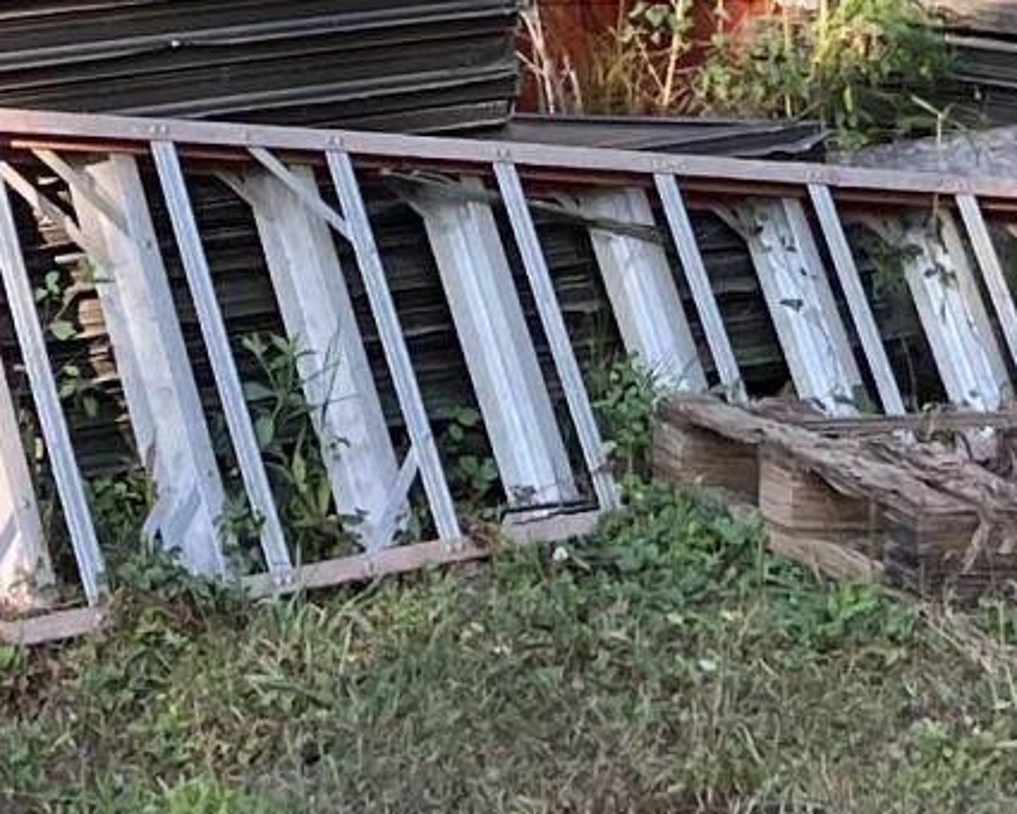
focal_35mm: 179
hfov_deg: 10.7
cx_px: -29
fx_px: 5388
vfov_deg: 8.2
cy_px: -900
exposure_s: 1/476
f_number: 1.5
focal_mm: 5.7
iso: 50
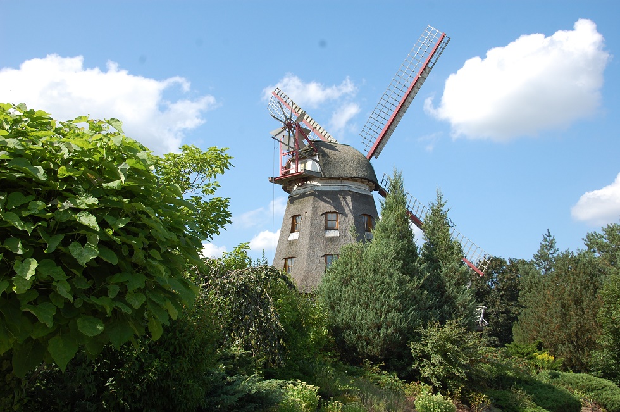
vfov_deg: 29.8
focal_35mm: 45
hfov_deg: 43.6
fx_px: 774
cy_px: 206
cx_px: 310
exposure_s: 1/320
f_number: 9
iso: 200
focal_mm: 30
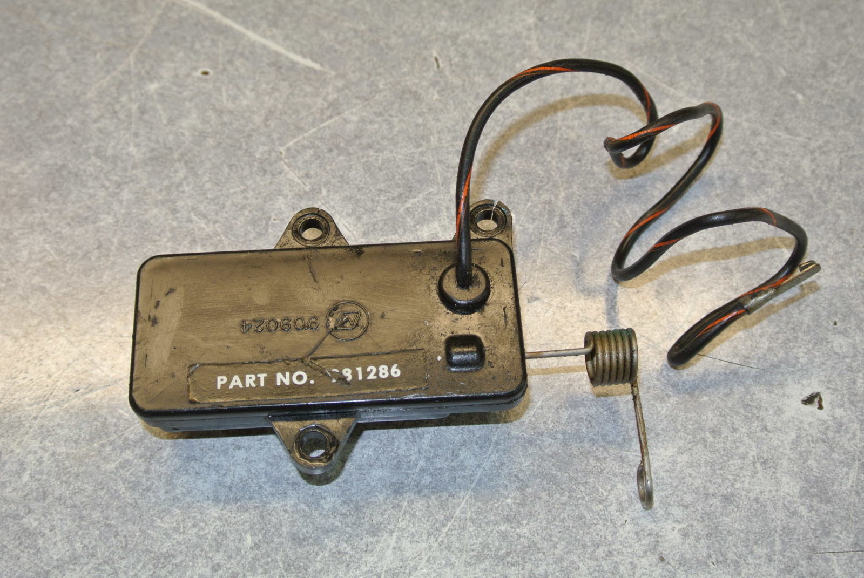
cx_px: 432
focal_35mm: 47
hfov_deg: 41.9
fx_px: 1129
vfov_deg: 28.7
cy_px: 289
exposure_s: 1/60
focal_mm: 17.5
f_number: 4.5
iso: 200
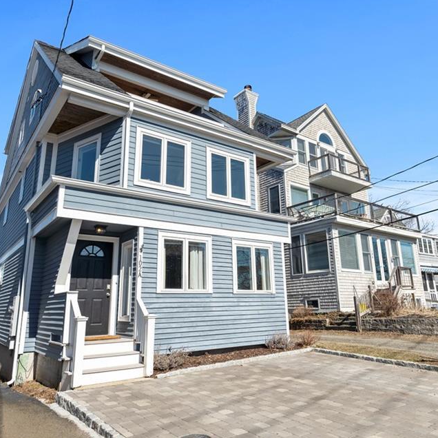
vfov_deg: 60.9
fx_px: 372
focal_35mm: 26
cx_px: 227
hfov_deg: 60.9
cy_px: 206
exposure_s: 1/160
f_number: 7.1
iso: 100
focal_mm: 19
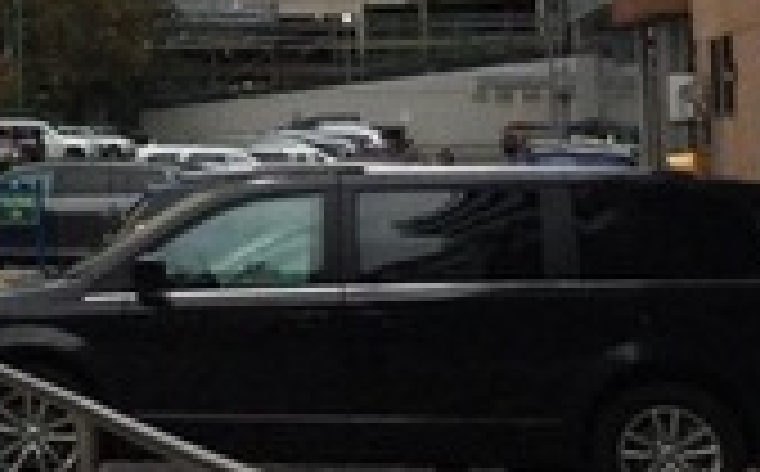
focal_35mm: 156
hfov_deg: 12.4
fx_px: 3226
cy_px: -166
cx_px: -571
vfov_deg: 8.2
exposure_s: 1/279
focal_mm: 3.3
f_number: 2.4
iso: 25
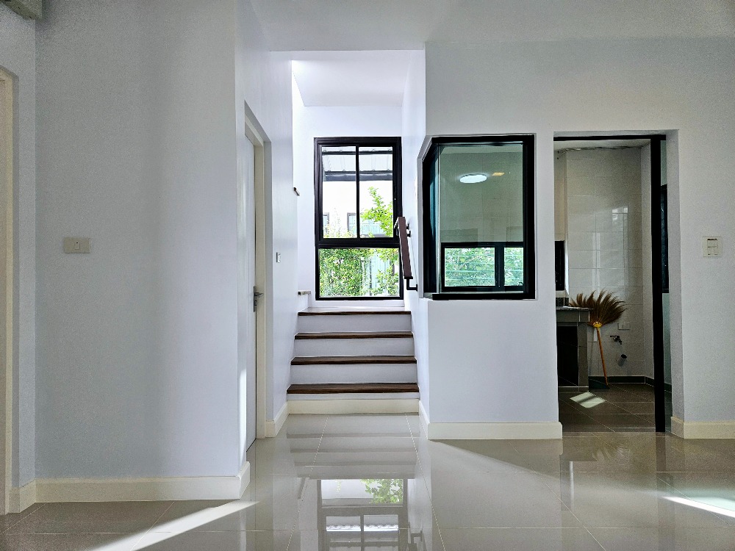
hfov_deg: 73.9
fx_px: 488
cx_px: 368
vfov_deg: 58.9
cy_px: 276
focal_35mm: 23
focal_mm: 5.4
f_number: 1.8
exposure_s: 1/100
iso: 32
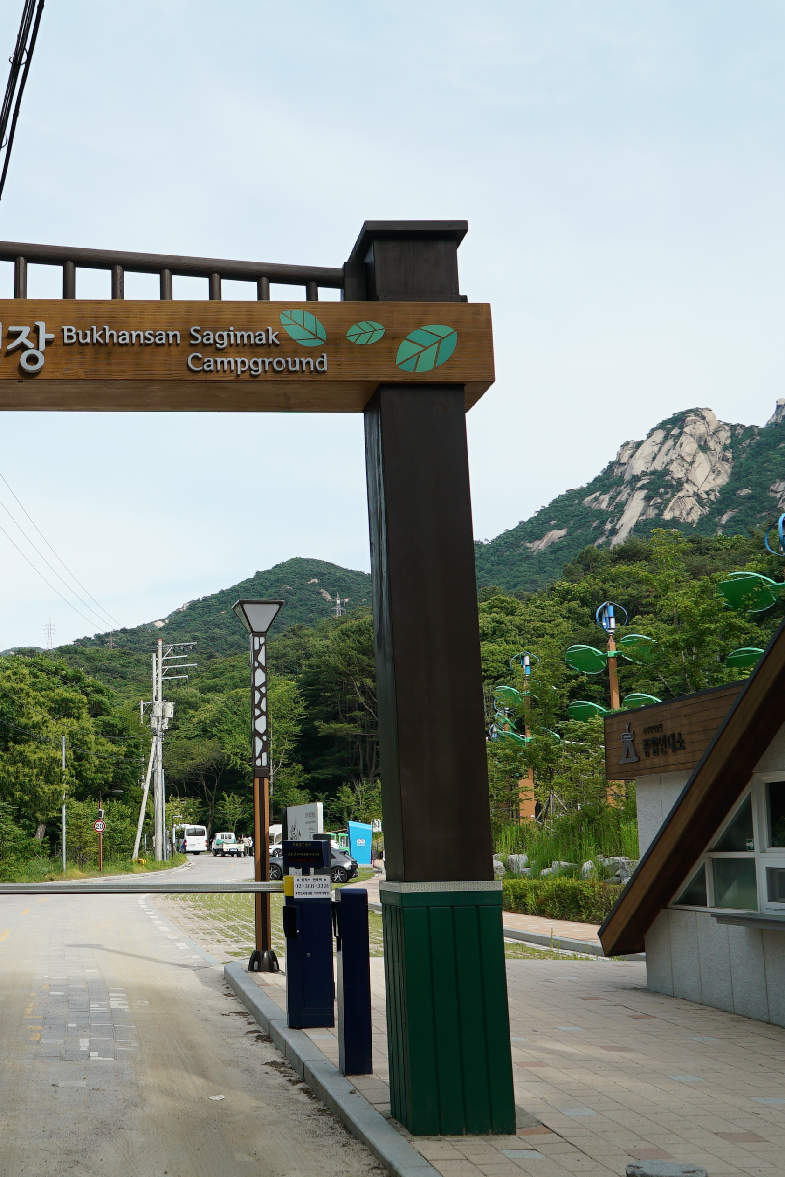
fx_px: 1373
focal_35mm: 42
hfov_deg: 30.7
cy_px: 606
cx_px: 103
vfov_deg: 46.4
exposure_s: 1/640
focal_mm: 25
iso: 200
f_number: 5.6
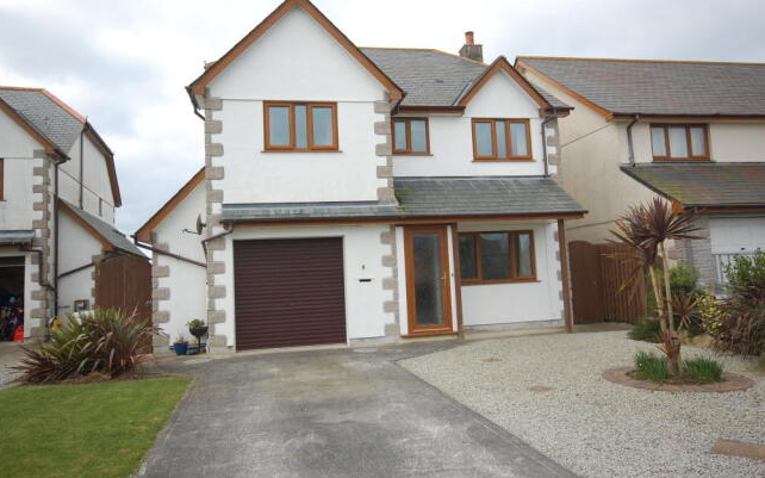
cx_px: 377
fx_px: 553
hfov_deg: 69.4
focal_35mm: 27
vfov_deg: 46.7
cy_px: 222
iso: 200
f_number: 7.1
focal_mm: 17
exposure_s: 1/200
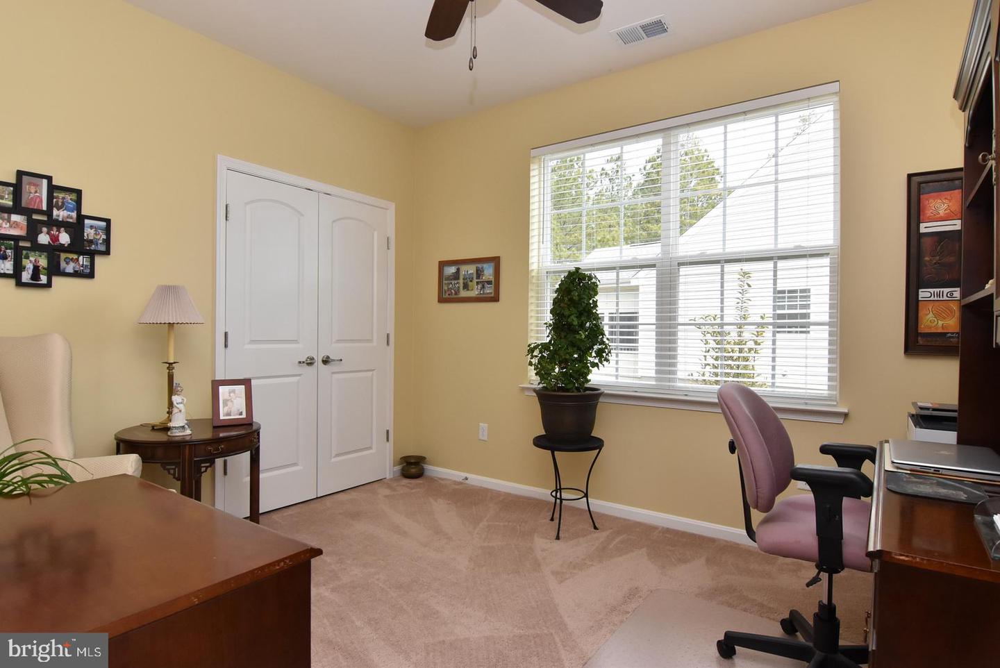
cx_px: 500
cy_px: 334
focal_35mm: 18
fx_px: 500
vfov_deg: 67.5
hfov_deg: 90.0
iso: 800
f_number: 10
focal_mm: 12
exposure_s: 1/160
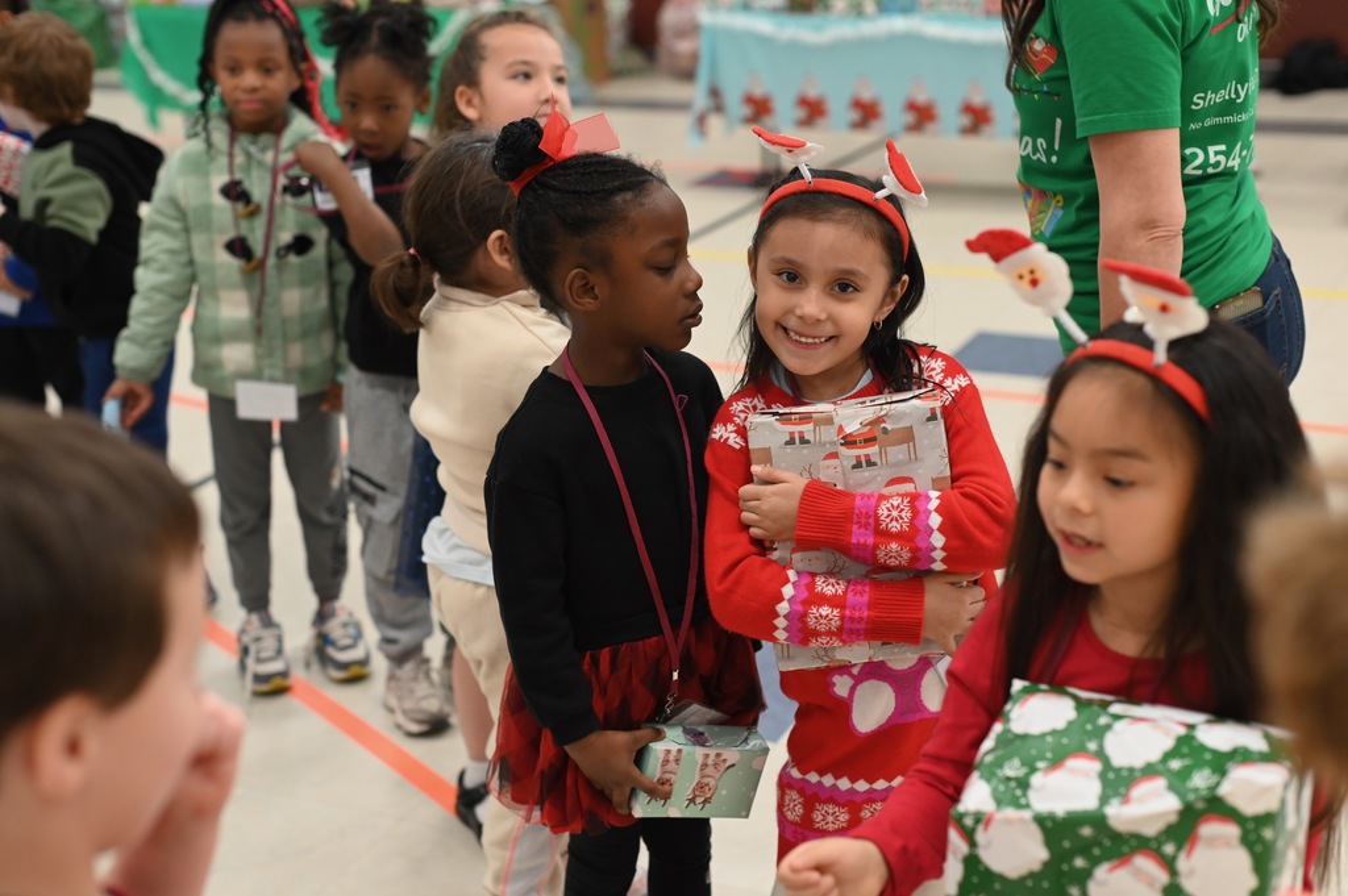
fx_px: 1871
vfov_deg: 26.9
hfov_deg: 39.6
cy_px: 448
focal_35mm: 50
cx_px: 674
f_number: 2.8
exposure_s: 1/320
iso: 1600
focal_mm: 50
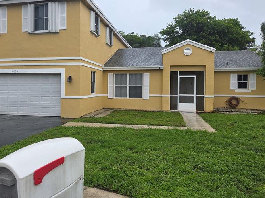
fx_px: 214
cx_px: 114
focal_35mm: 28
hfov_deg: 63.2
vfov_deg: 49.7
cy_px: 89
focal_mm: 5.4
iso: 40
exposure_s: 1/180
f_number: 1.8
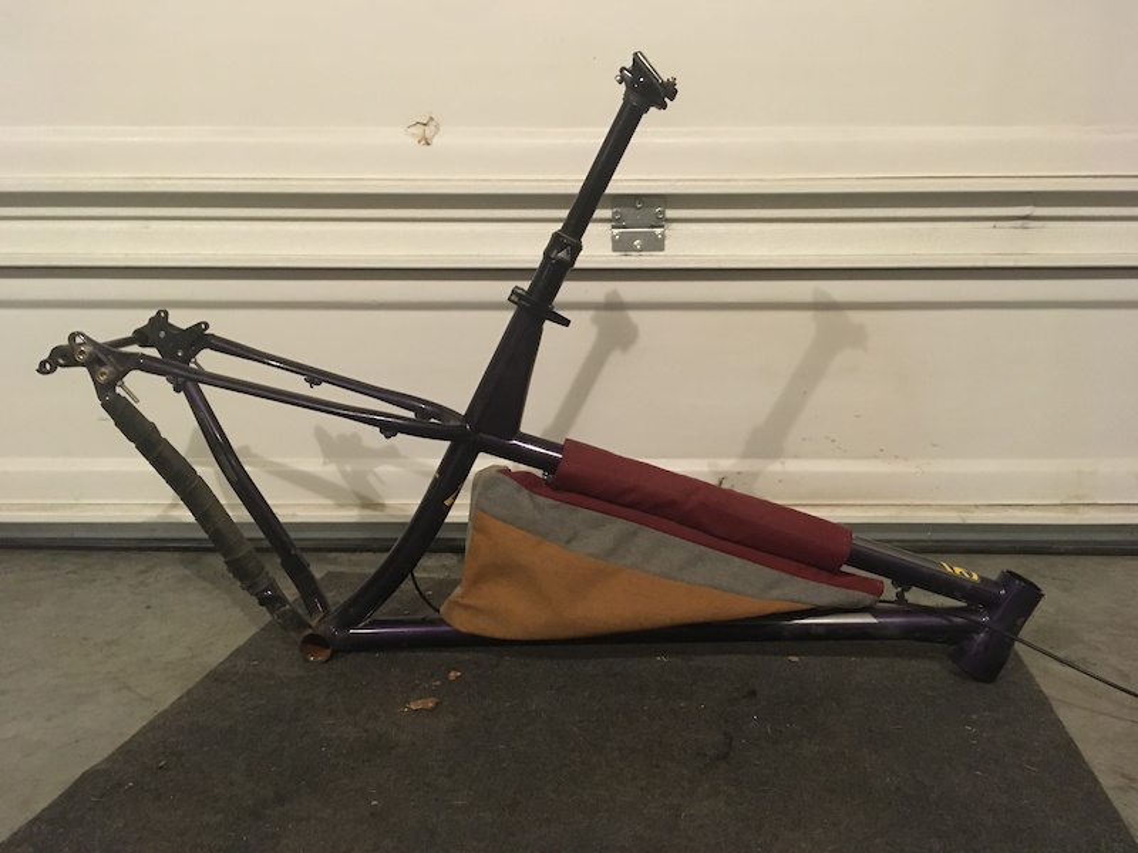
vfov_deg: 48.2
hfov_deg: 61.7
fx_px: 953
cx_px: 569
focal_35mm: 29
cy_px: 426
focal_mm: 4.15
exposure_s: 1/15
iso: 400
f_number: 2.2
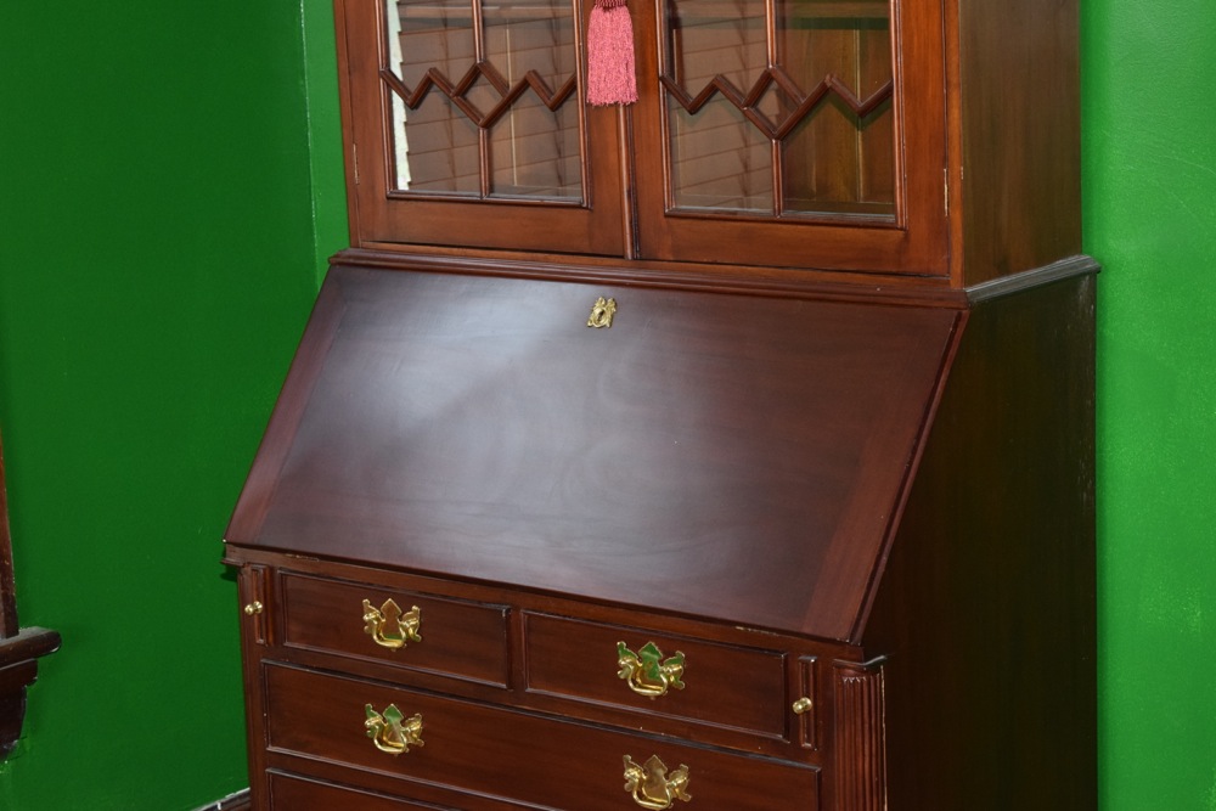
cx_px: 608
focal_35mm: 82
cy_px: 406
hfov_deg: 24.6
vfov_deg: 16.6
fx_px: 2787
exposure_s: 1/60
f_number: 5.6
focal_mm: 55
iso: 2000
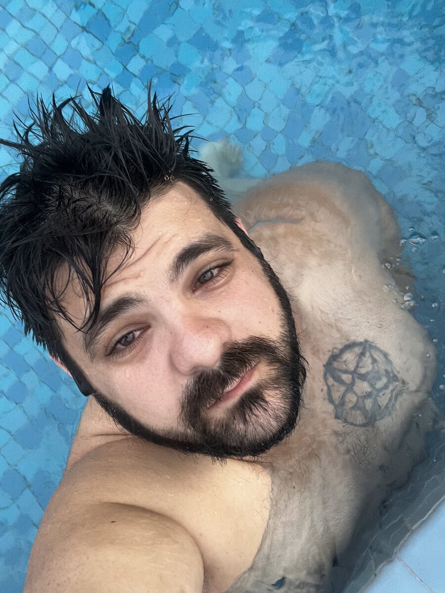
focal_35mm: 30
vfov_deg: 60.0
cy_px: 296
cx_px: 222
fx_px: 514
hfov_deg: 46.8
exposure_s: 1/60
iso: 160
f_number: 2.2
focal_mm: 2.71
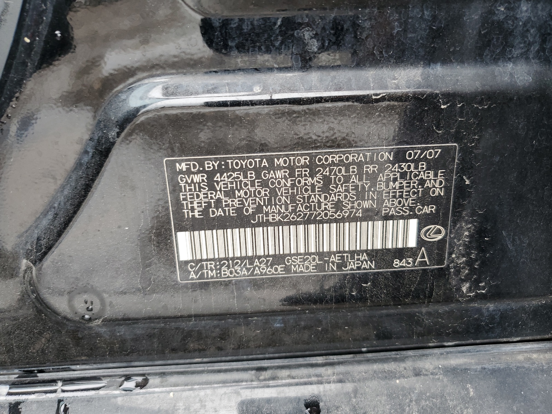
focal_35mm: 26
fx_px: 415
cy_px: 207
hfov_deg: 67.3
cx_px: 276
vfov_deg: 53.1
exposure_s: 1/120
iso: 52
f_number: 1.5
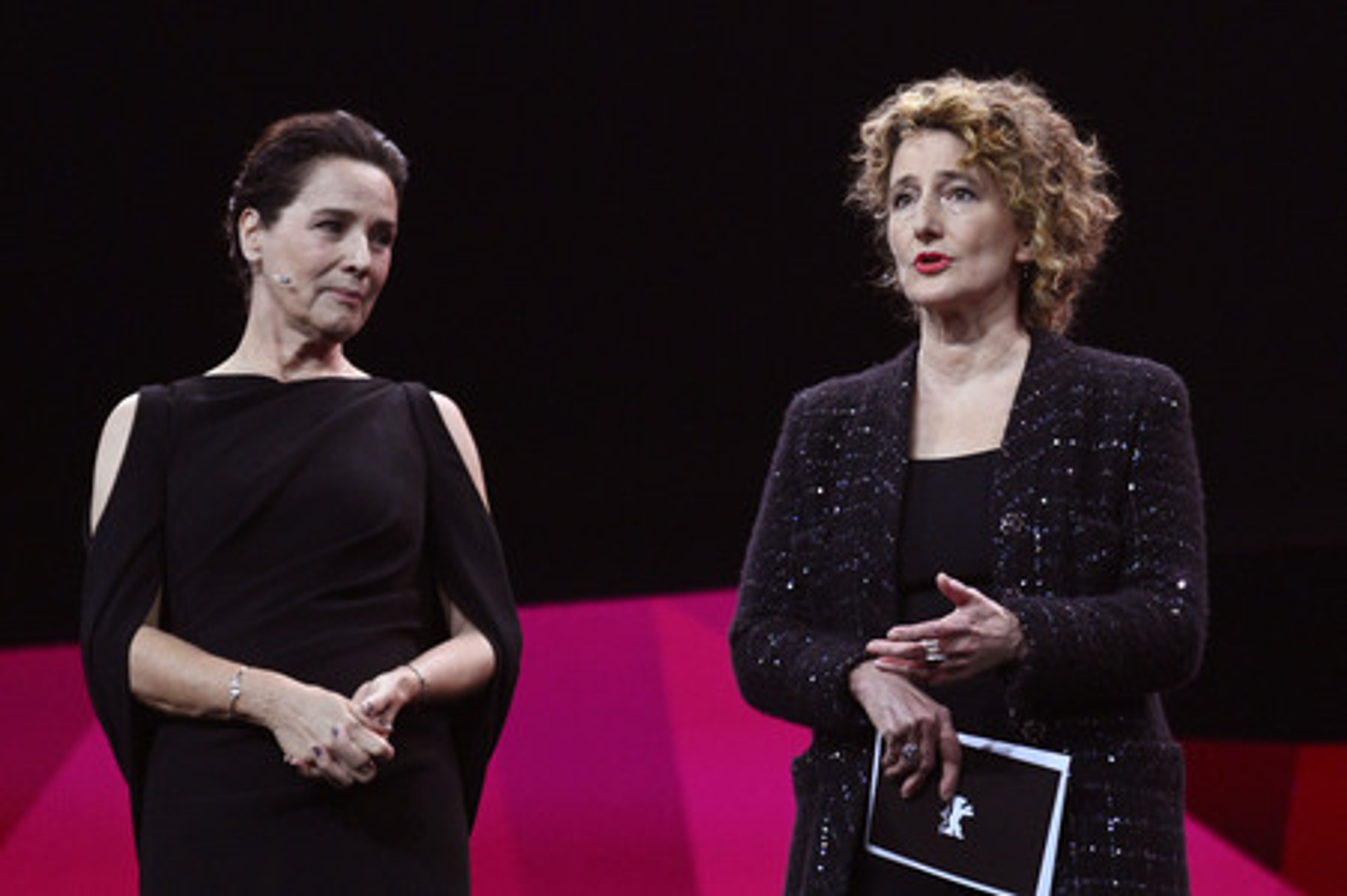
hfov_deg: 14.7
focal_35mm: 140
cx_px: 674
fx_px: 5234
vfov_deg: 9.8
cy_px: 448
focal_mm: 140
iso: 10000
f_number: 5.6
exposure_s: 1/250
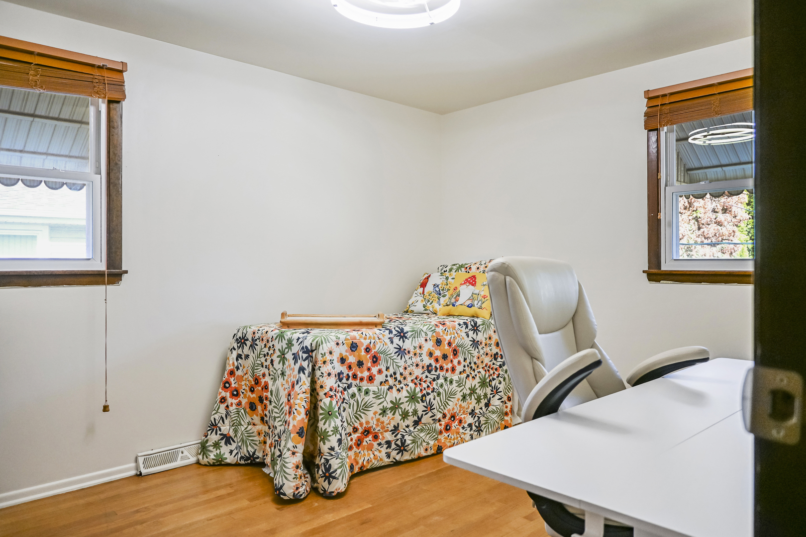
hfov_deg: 73.7
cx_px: 403
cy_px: 268
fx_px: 537
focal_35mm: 24
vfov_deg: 53.1
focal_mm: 16
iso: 450
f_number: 3.5
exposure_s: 1/125
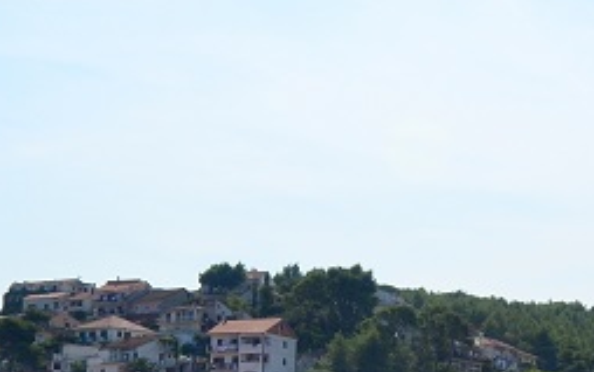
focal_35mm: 84
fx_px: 1360
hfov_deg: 24.4
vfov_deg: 15.4
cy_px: 340
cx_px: 427
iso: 400
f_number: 5.6
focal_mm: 14
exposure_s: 1/4000
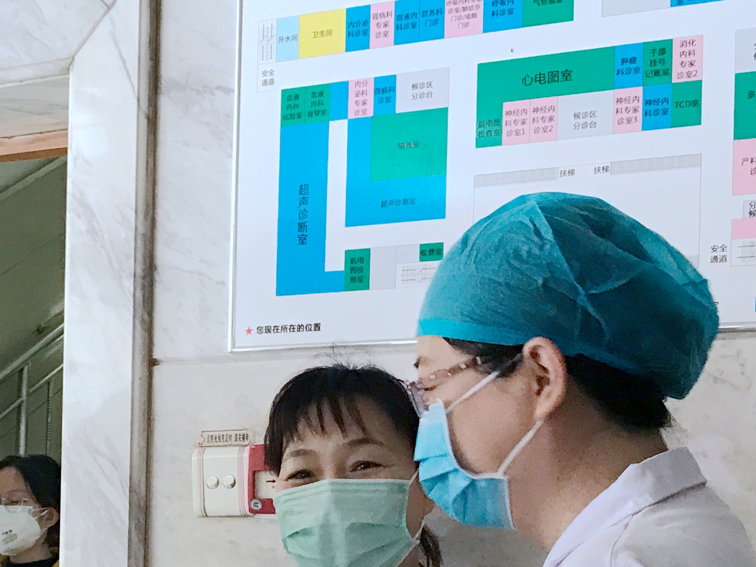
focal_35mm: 80
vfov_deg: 18.0
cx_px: 116
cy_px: 566
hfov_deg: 23.9
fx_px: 1747
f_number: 1.8
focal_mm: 3.99
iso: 40
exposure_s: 1/15
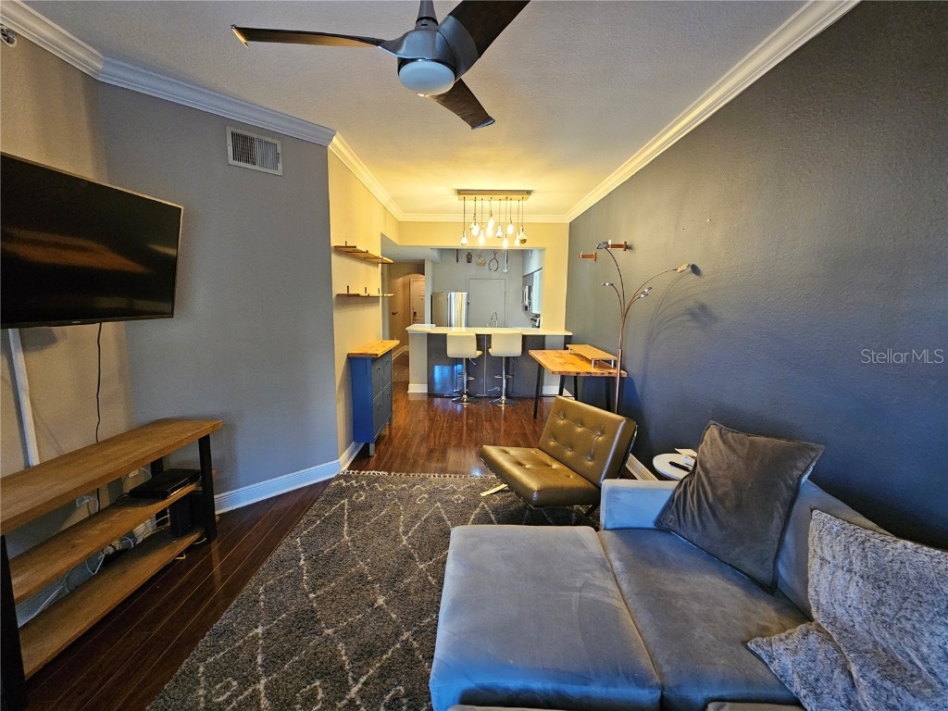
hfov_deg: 106.2
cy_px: 356
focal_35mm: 13
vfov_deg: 89.9
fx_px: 356
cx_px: 474
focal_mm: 2.2
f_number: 2.2
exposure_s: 1/30
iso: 400
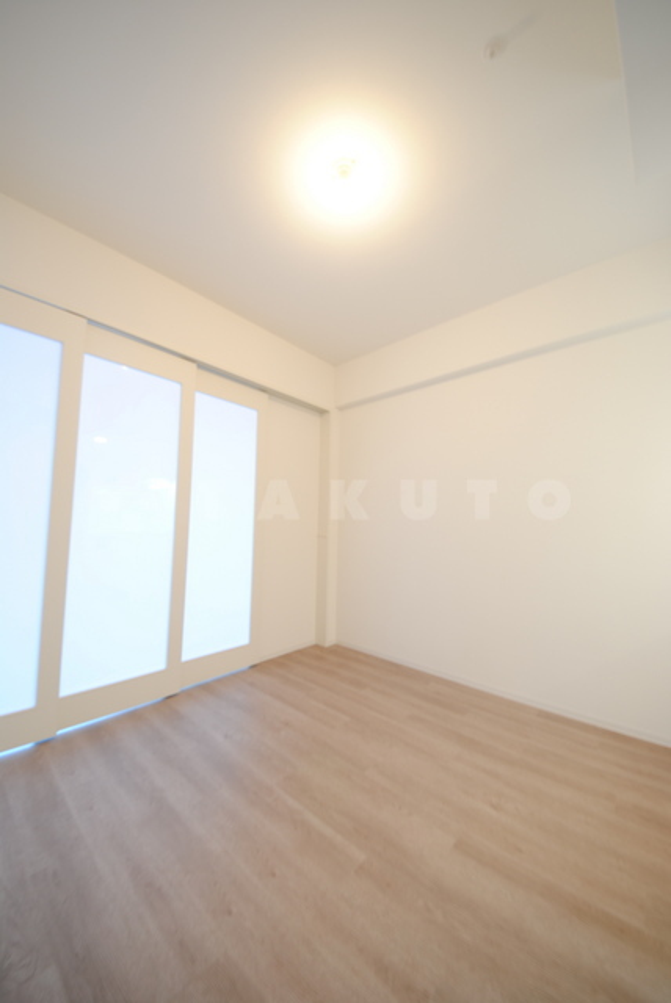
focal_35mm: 12
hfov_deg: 90.1
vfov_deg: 112.6
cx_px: 336
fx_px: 335
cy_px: 502
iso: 100
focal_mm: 8
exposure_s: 1/1.6
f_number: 5.6
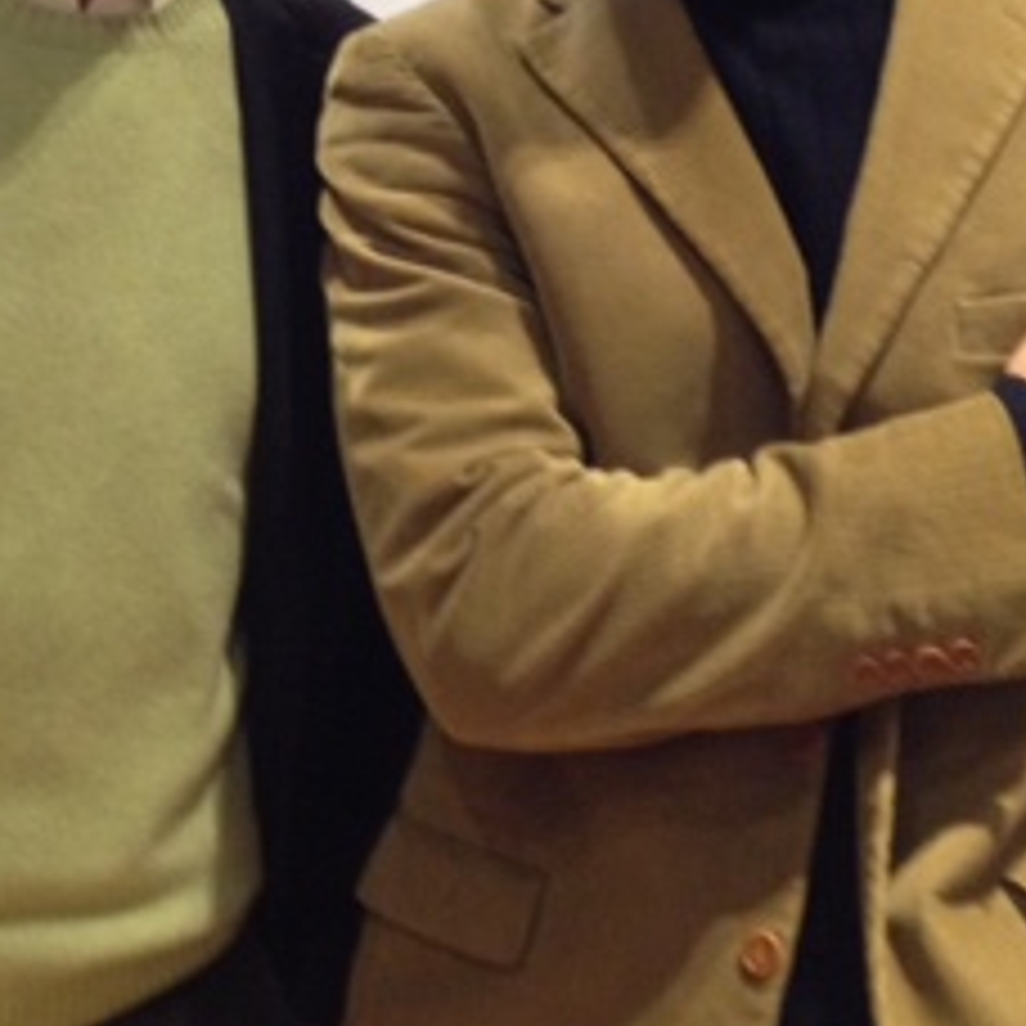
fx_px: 2917
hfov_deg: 19.9
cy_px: 230
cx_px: 392
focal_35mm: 87
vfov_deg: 19.8
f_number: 2.4
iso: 250
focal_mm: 4.28
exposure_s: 1/20
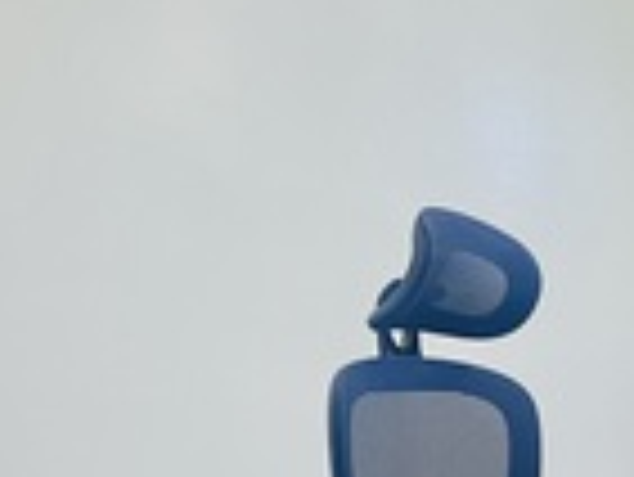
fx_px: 1540
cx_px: 515
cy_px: 385
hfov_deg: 22.9
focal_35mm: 84
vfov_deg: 17.4
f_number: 1.5
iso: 320
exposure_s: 1/60
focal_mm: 5.7
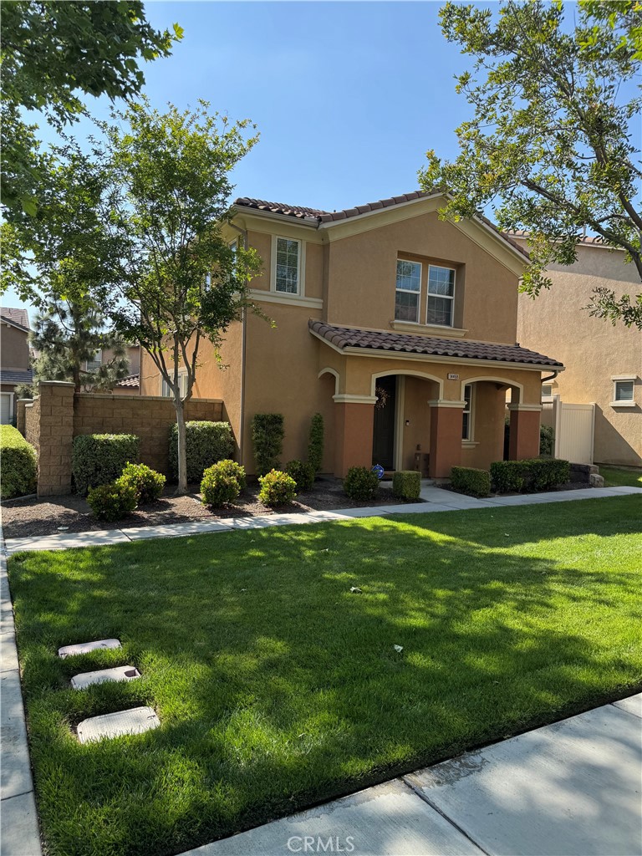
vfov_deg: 71.6
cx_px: 321
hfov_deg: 56.8
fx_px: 593
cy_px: 428
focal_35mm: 24
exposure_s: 1/1597
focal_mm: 6.76
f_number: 1.78
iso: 80
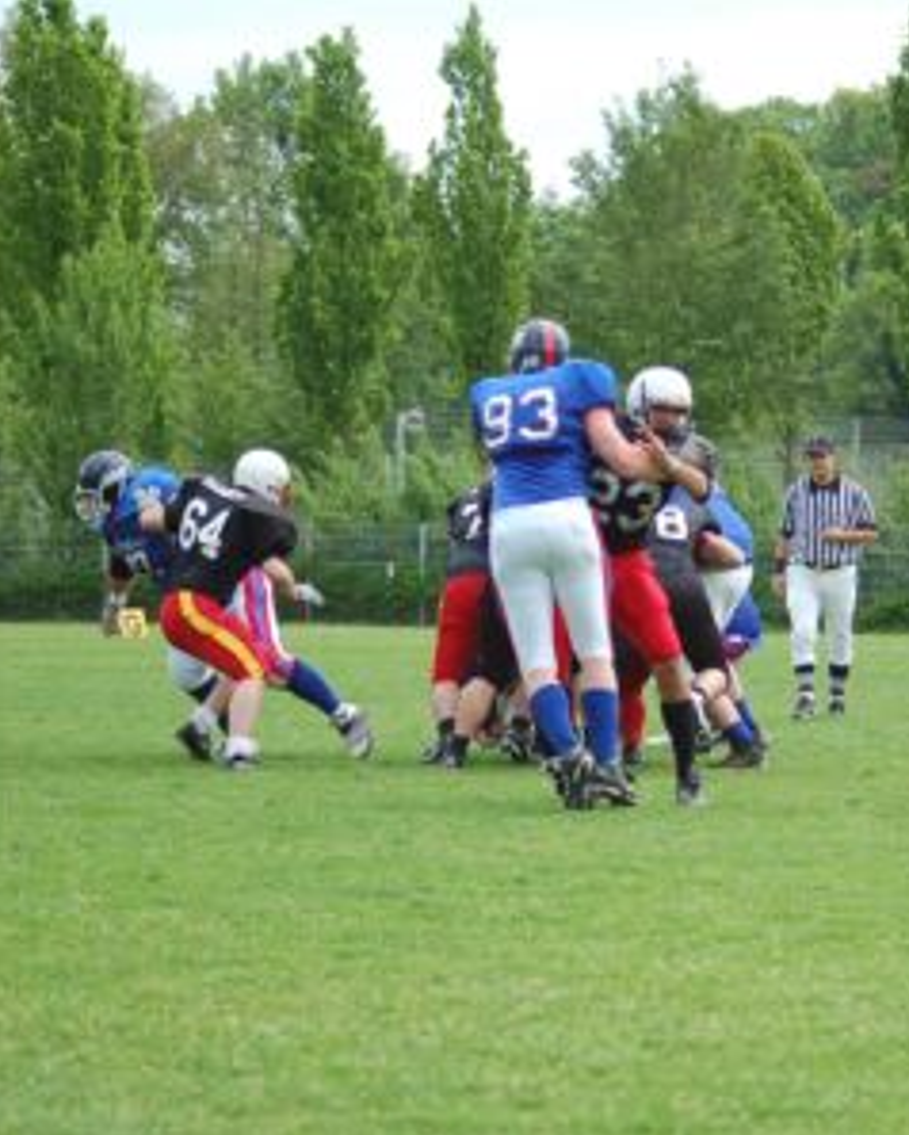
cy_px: 569
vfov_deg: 12.8
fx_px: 5039
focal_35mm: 150
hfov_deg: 10.3
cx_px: 762
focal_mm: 70
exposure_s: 1/1000
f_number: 4
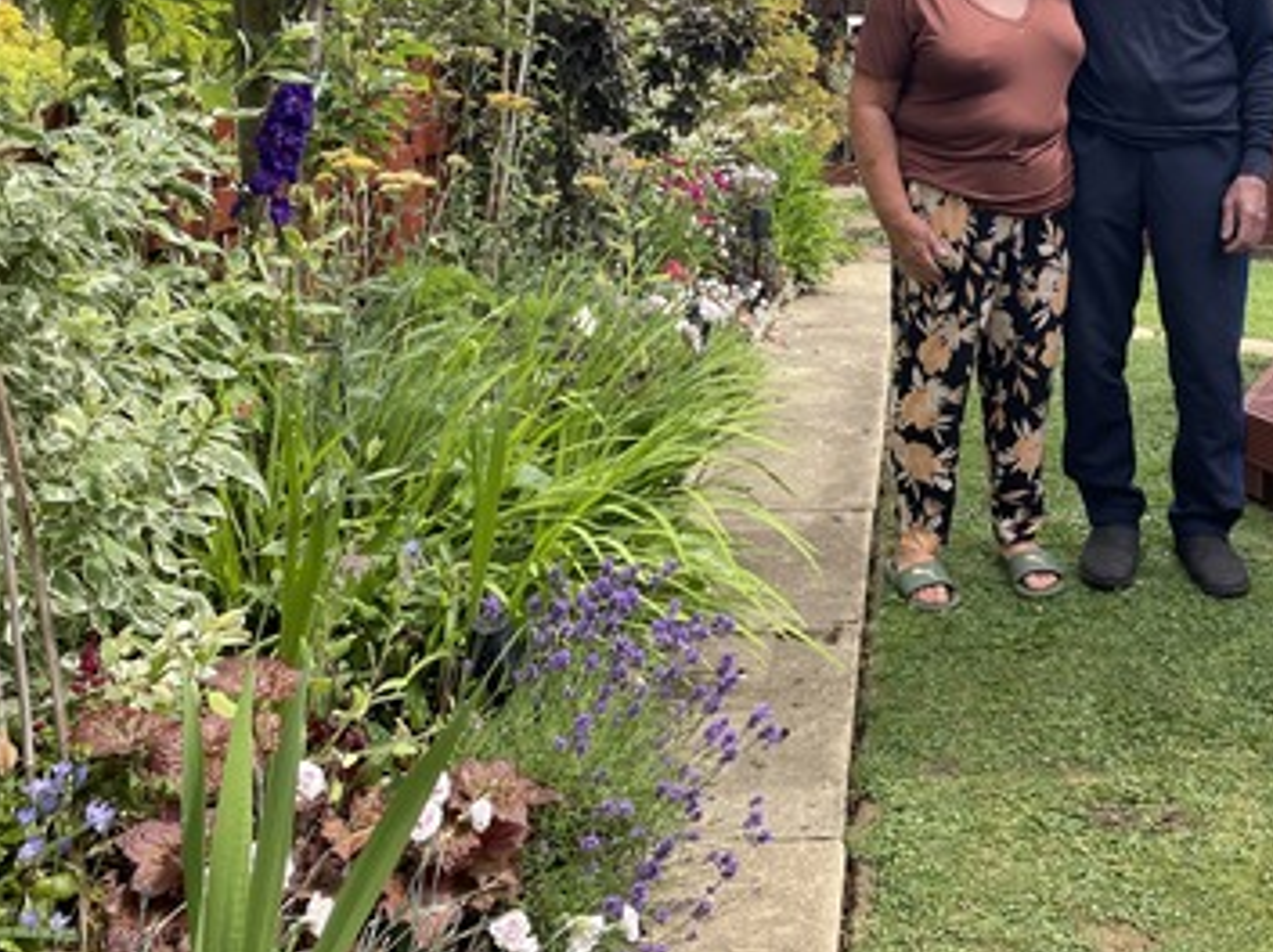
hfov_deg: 43.5
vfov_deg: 33.5
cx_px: 948
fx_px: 1543
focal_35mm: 42
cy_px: 229
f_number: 1.6
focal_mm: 4.2
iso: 32
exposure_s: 1/1014
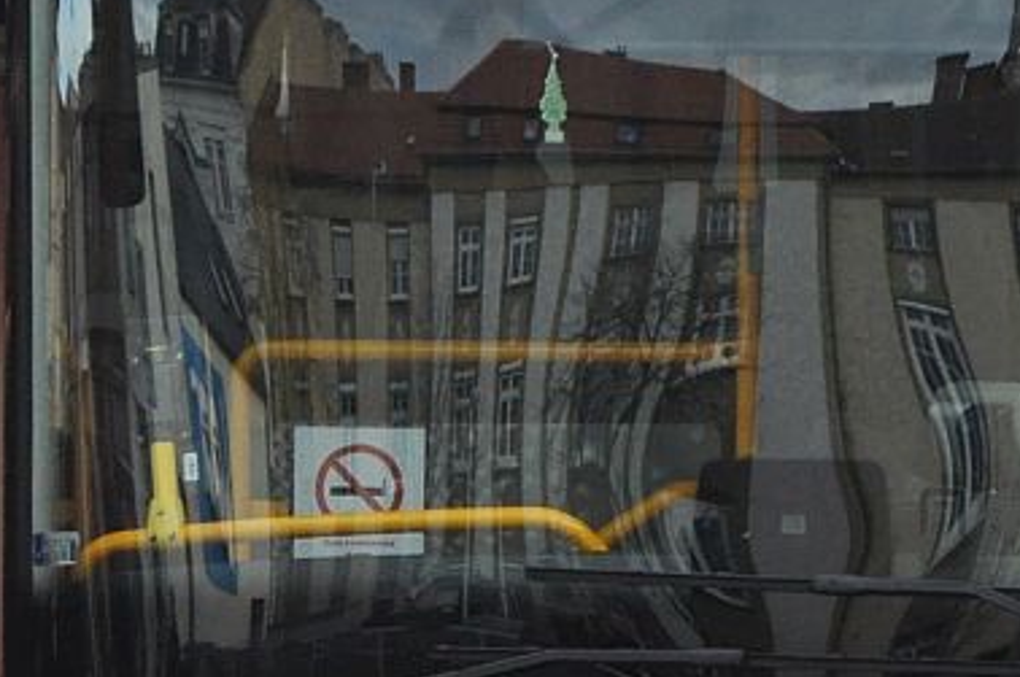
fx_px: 14290
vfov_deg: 2.7
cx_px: 1051
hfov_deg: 4.1
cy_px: 461
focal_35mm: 505
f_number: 5.6
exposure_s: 1/500
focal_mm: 90
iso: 1100
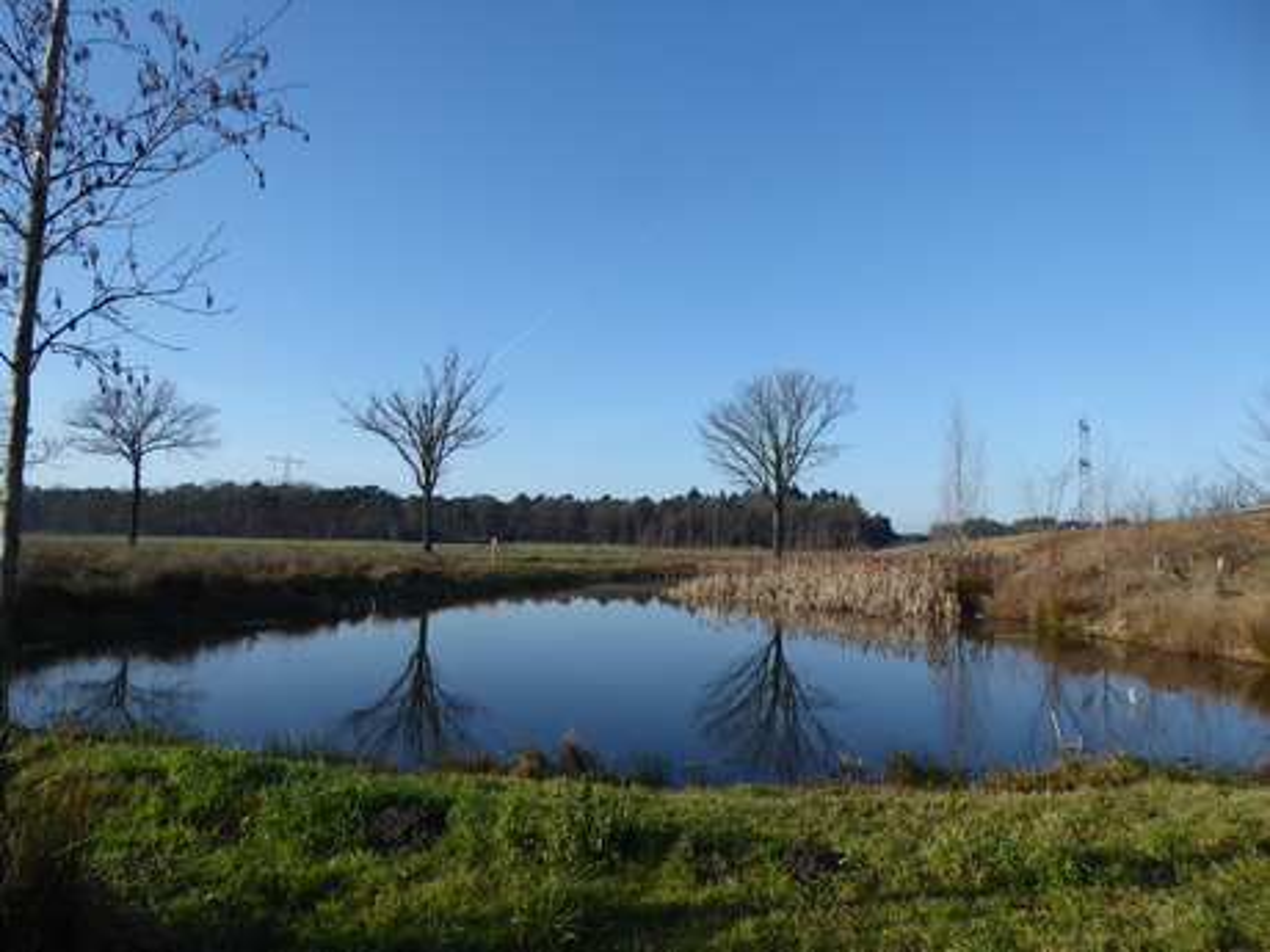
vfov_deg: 54.9
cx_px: 635
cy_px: 476
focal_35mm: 25
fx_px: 917
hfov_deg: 69.4
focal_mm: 4.3
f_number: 3.3
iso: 80
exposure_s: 1/640
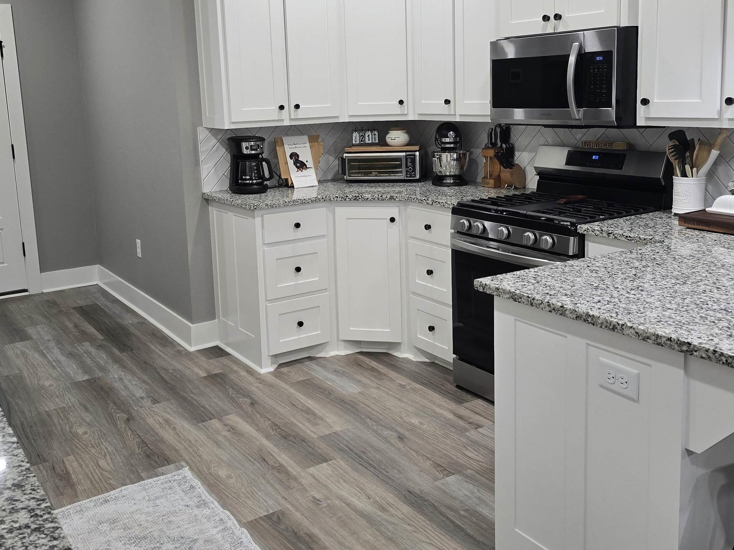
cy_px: 195
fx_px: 784
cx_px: 346
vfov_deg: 38.3
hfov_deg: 50.1
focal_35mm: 37
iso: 200
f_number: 1.7
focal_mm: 6.3
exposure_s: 1/120
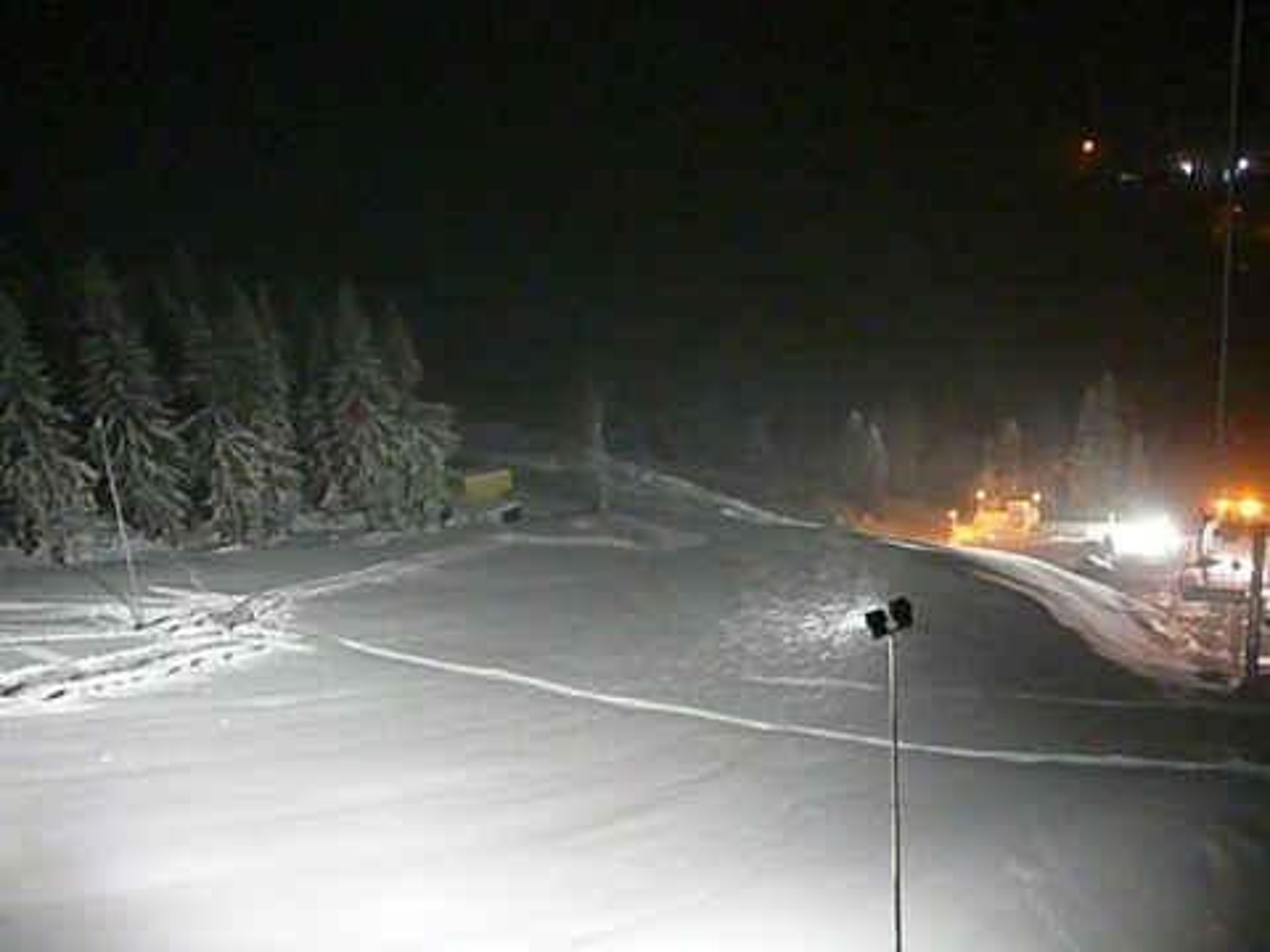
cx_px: 635
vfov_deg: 40.7
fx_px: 1284
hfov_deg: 52.6
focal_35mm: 35
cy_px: 476
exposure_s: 1/13
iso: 1600
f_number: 2.8
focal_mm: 5.2
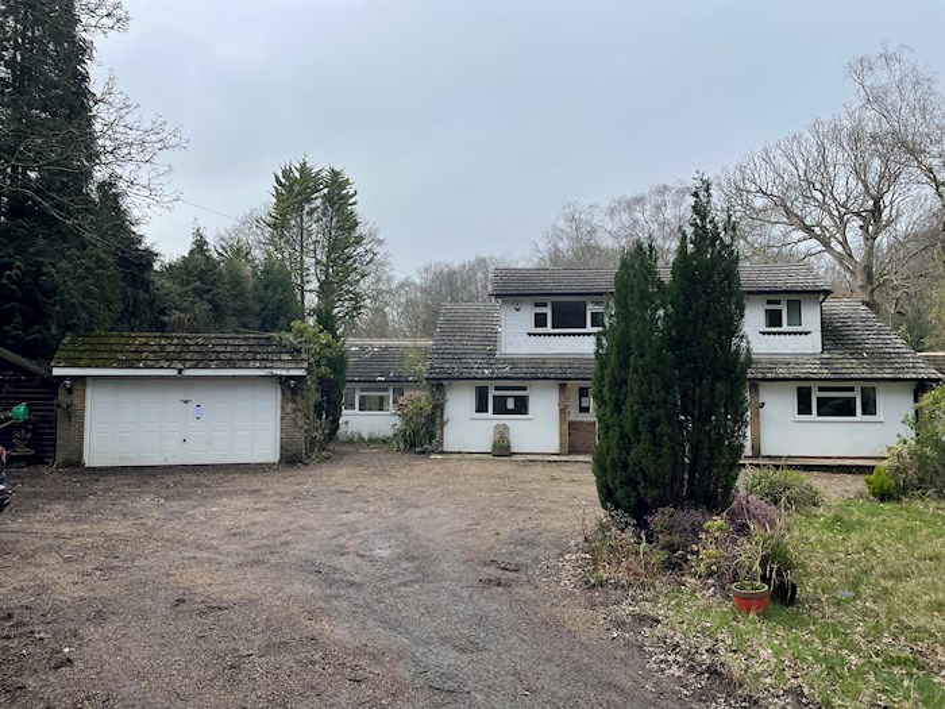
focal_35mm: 26
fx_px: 710
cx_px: 472
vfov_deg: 53.1
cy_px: 354
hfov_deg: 67.3
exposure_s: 1/2817
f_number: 1.6
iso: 32
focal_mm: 4.2
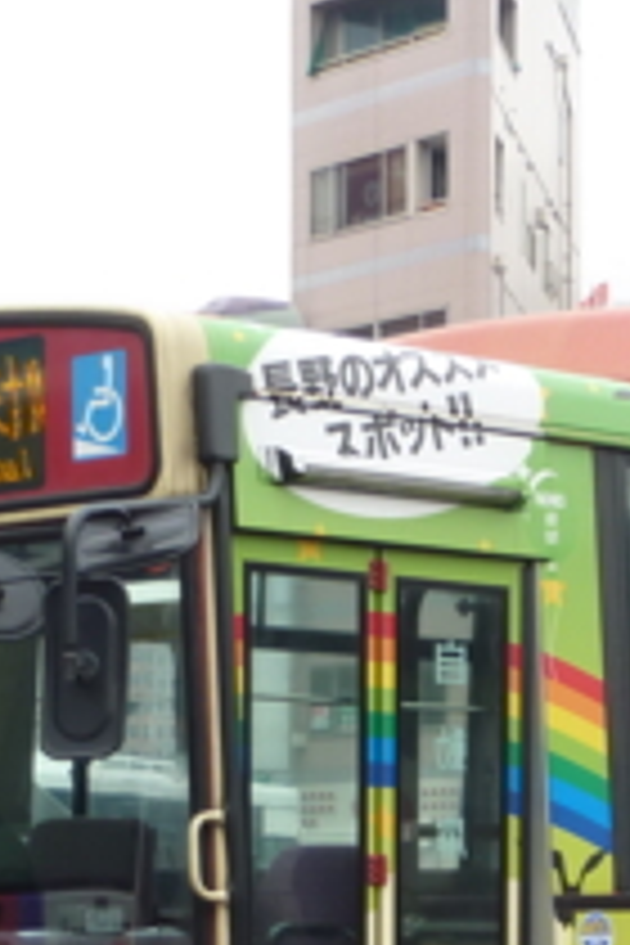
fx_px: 3281
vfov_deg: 16.0
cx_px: 630
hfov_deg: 10.9
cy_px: 994
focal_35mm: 125
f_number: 3.7
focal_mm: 6.9
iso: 80
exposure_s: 1/100
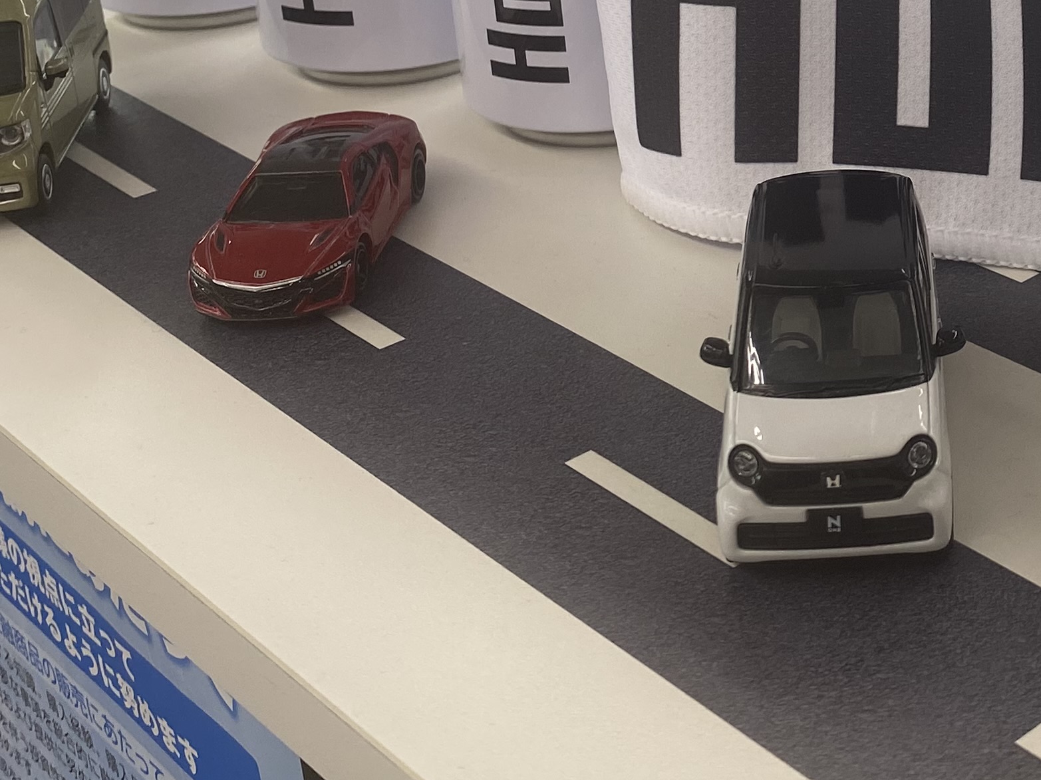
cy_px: 3
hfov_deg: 27.7
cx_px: 979
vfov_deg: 21.2
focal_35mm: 67
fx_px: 2014
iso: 50
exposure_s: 1/122
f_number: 1.8
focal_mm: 4.25
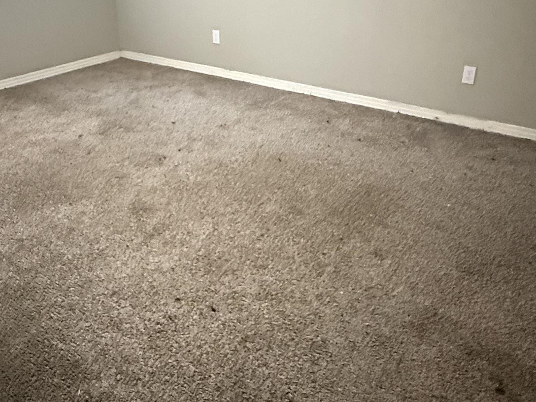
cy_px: 112
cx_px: 248
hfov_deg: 58.3
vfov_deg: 44.3
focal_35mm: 31
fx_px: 480
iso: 1250
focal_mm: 2.22
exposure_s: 1/40
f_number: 2.2
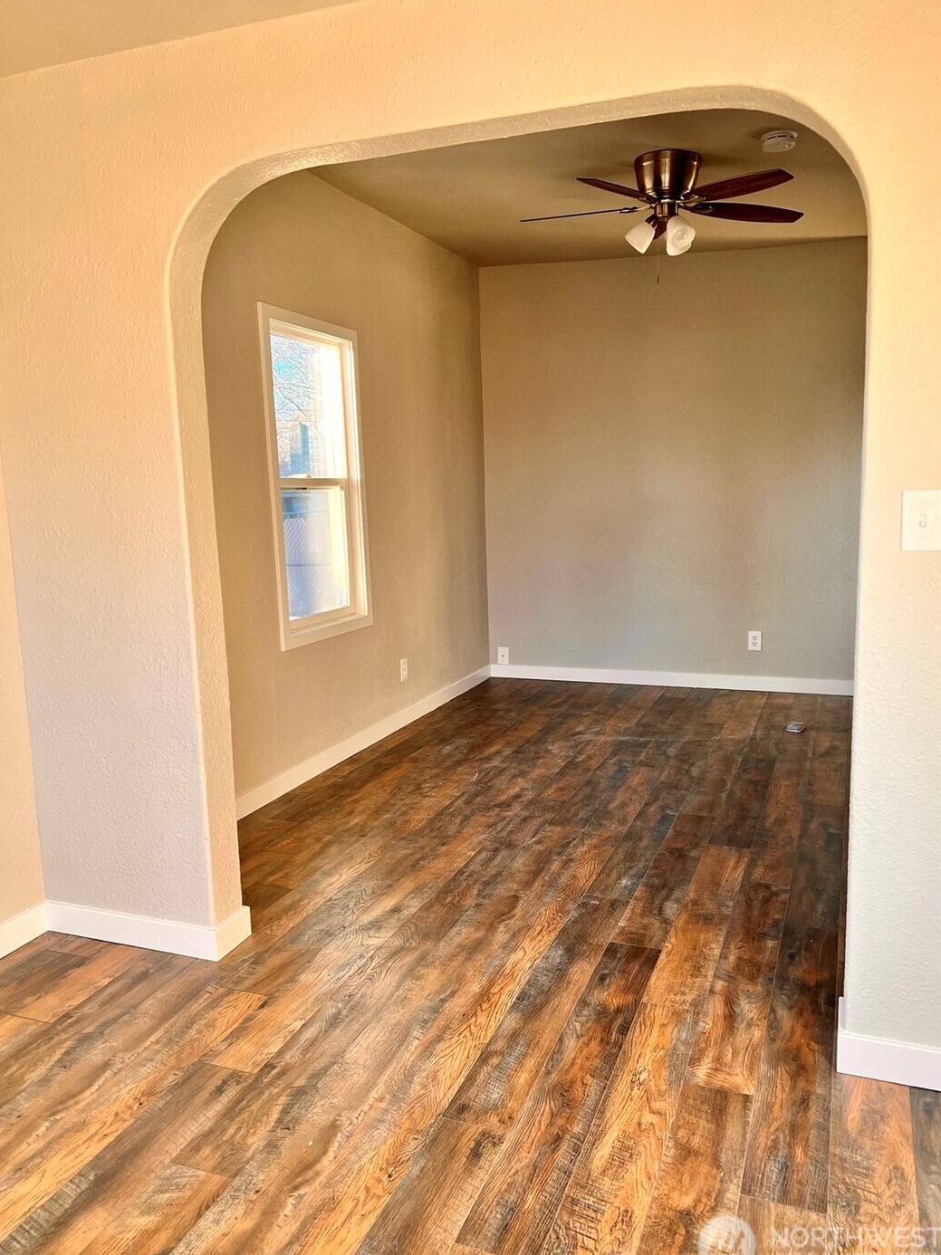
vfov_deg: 65.3
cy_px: 634
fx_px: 979
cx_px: 482
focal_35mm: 27
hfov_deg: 51.3
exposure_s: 1/121
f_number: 1.5
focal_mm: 5.7
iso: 100
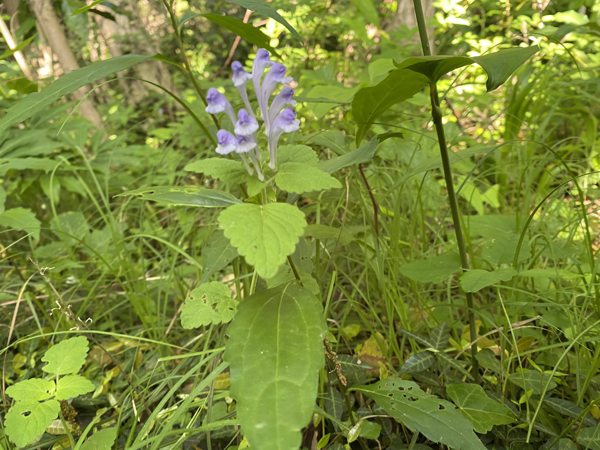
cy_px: 225
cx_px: 300
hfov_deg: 67.3
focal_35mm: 26
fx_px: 451
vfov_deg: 53.1
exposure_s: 1/60
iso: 125
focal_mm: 4.2
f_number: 1.8
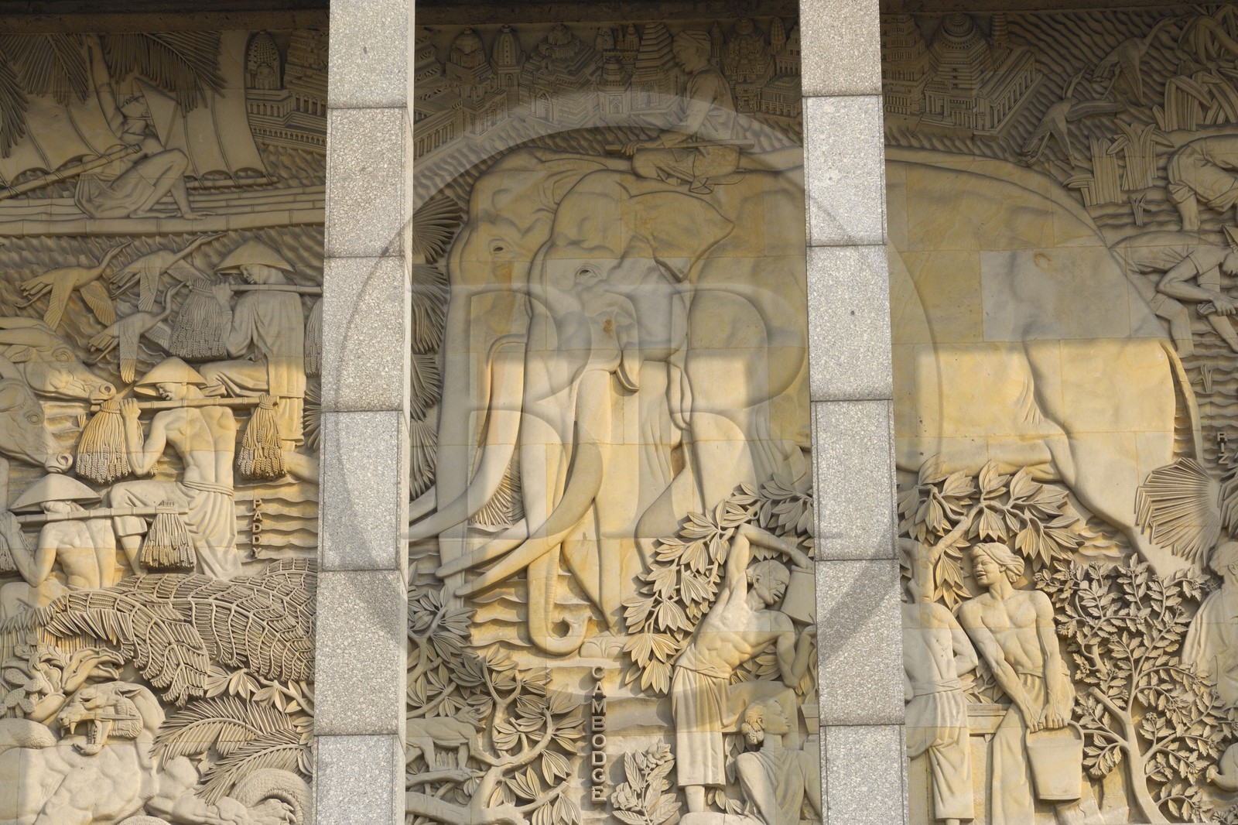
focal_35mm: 98
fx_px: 3352
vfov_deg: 14.0
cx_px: 619
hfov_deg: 20.9
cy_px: 412
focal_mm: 65
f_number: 9
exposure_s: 1/160
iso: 100
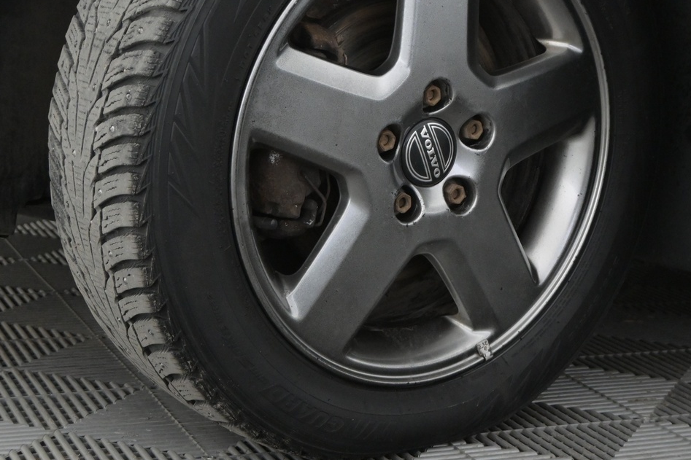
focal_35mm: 78
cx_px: 387
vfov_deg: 17.3
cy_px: 128
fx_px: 1502
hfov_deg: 25.9
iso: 2500
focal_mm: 30.5
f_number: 4.8
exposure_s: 1/100
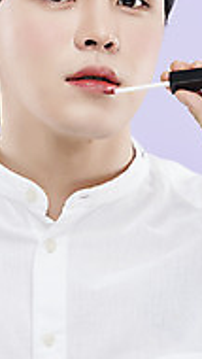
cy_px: 132
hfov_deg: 3.0
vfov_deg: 5.3
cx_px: 69
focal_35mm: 409
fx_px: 3891
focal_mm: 185
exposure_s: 1/125
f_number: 8
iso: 31
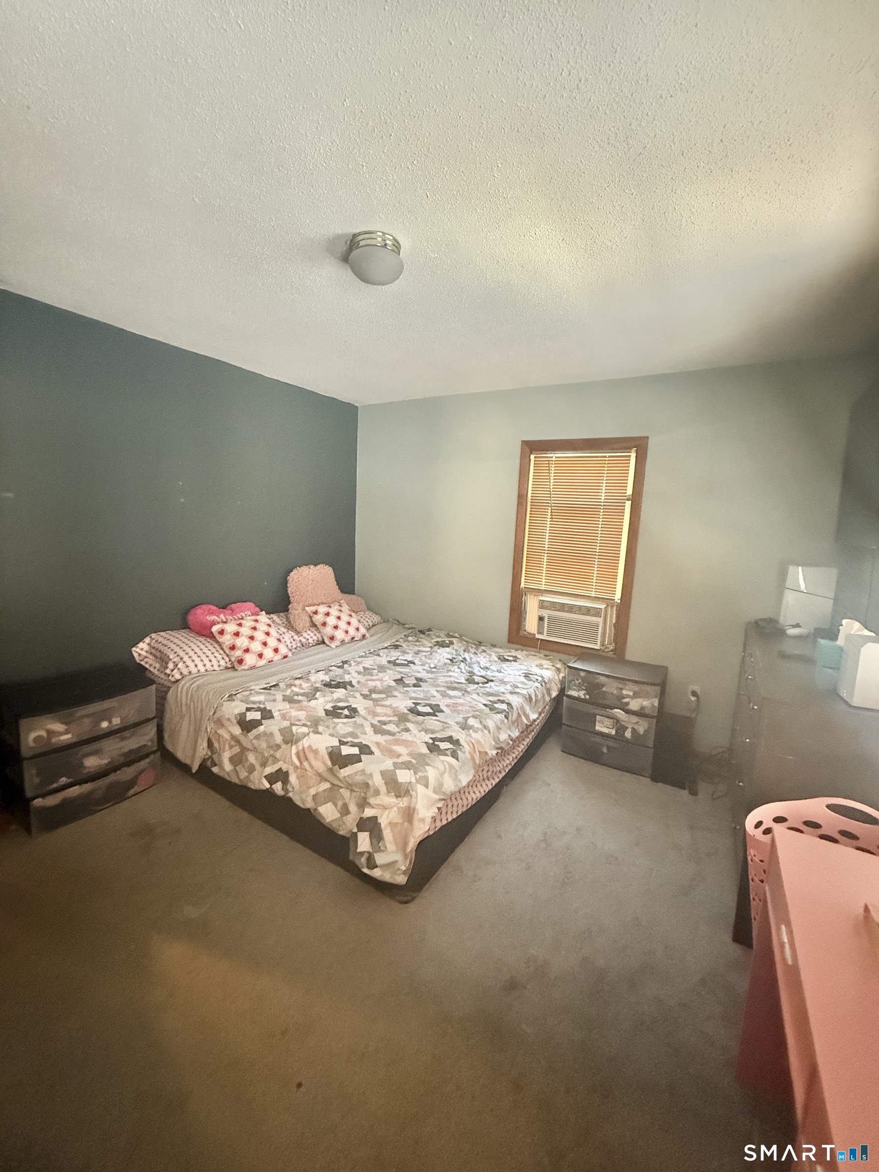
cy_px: 586
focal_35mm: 14
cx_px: 440
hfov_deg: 85.7
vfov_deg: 102.1
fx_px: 474
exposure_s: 1/40
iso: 1250
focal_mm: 2.22
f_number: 2.2
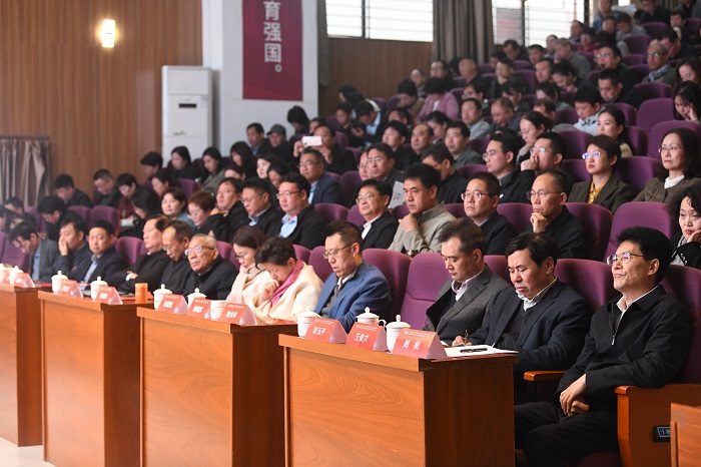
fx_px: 1362
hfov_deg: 28.9
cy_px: 234
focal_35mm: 70
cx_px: 350
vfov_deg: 19.4
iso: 2500
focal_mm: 70
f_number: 4
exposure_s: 1/160
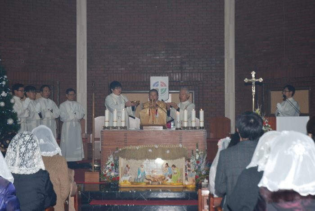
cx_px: 158
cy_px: 106
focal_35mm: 66
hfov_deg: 30.5
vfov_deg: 20.7
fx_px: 578
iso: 200
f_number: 4.5
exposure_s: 1/60
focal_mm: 44
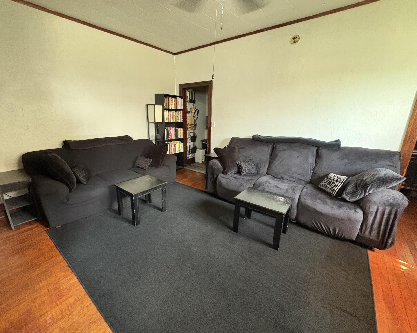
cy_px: 165
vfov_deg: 84.0
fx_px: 185
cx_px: 190
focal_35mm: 15
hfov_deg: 96.5
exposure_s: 1/40
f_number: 2.2
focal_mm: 2.22
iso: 800
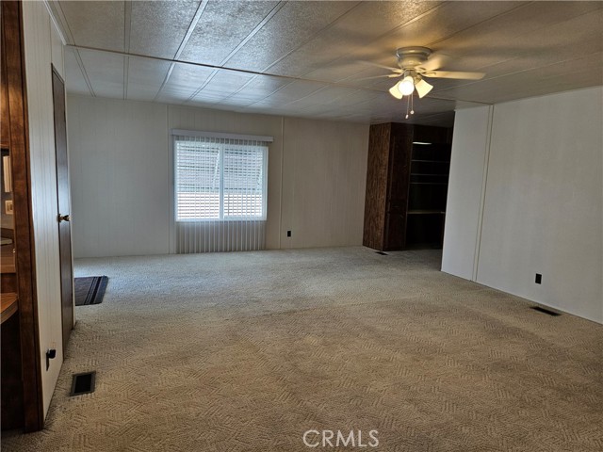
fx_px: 401
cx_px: 302
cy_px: 226
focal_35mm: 23
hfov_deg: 73.9
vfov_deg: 58.9
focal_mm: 5.4
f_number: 1.8
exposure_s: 1/120
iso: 80
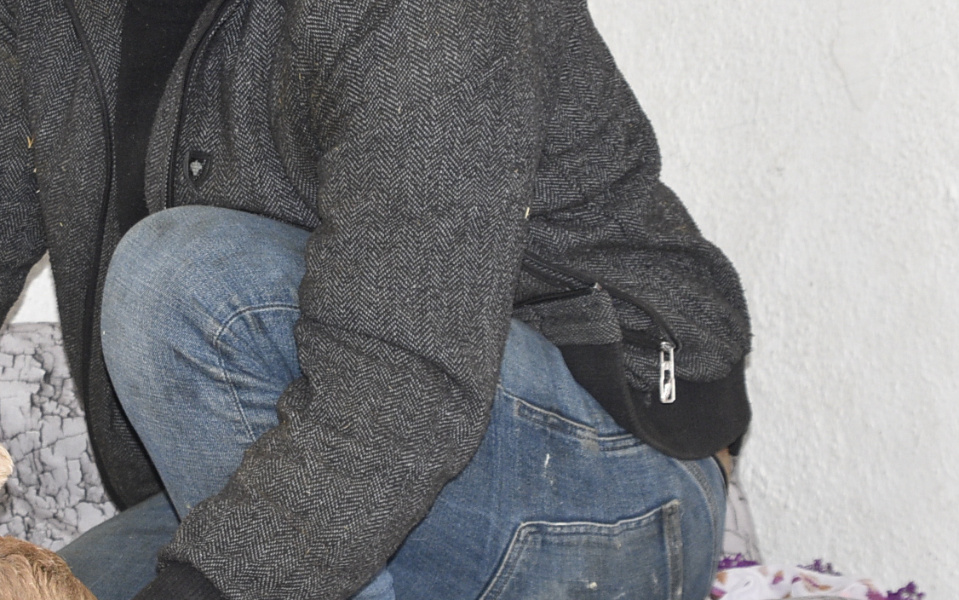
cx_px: 152
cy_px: 243
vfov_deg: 7.0
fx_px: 4888
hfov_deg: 11.2
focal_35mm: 187
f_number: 5
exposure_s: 1/60
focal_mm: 46
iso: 1000
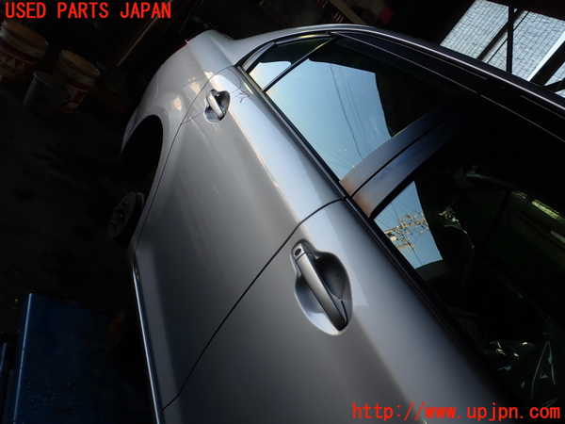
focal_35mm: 30
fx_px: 490
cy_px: 212
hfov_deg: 60.0
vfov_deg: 46.8
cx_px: 282
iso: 100
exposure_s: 1/125
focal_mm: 5.4
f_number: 3.2
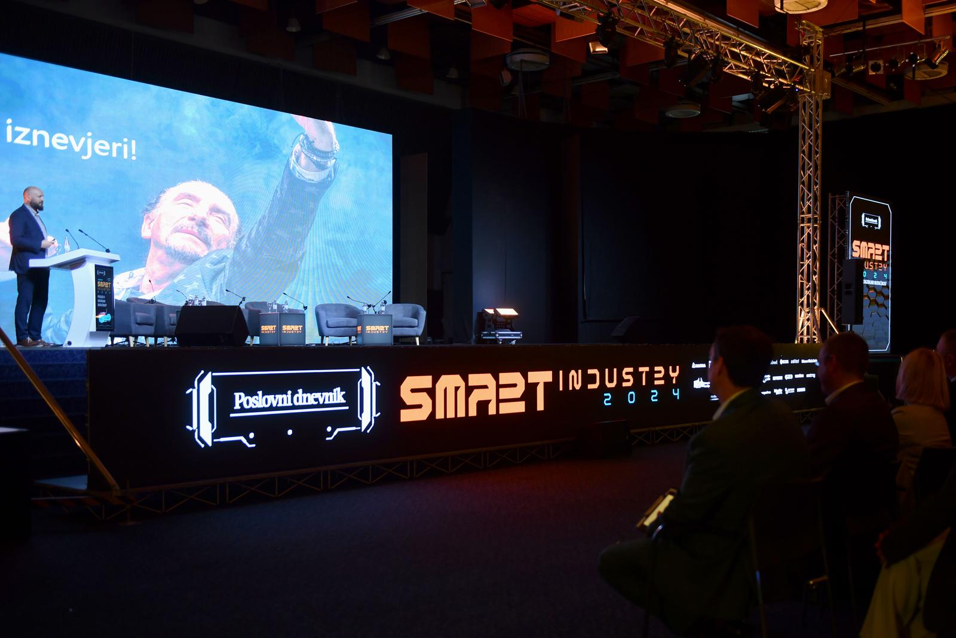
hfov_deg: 54.4
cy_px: 319
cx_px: 478
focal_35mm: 35
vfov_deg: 37.9
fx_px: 929
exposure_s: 1/100
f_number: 2.8
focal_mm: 35
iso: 640
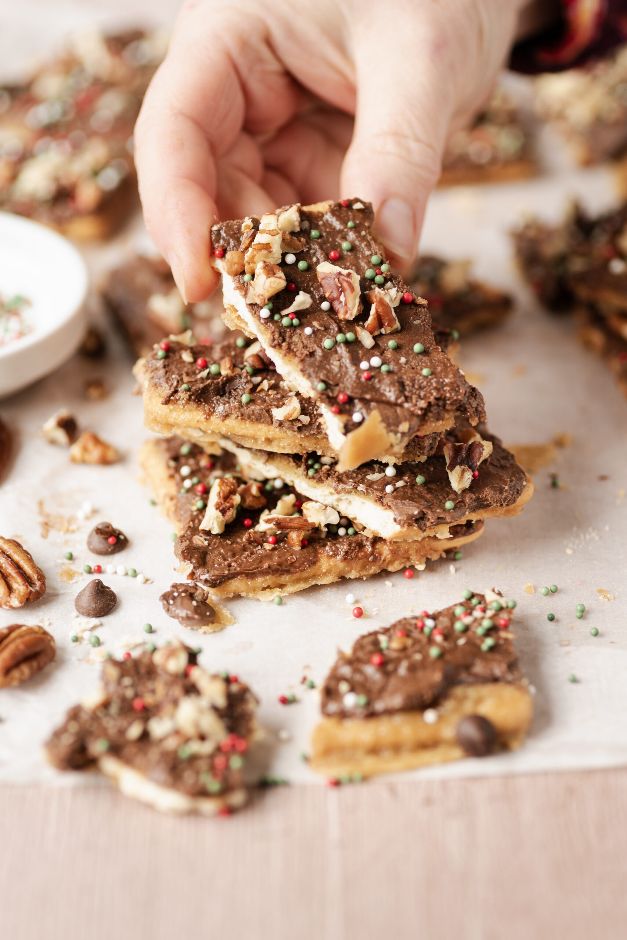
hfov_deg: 13.7
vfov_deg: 20.4
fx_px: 2612
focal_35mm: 100
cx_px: 314
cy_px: 470
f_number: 5
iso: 250
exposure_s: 1/60
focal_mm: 100
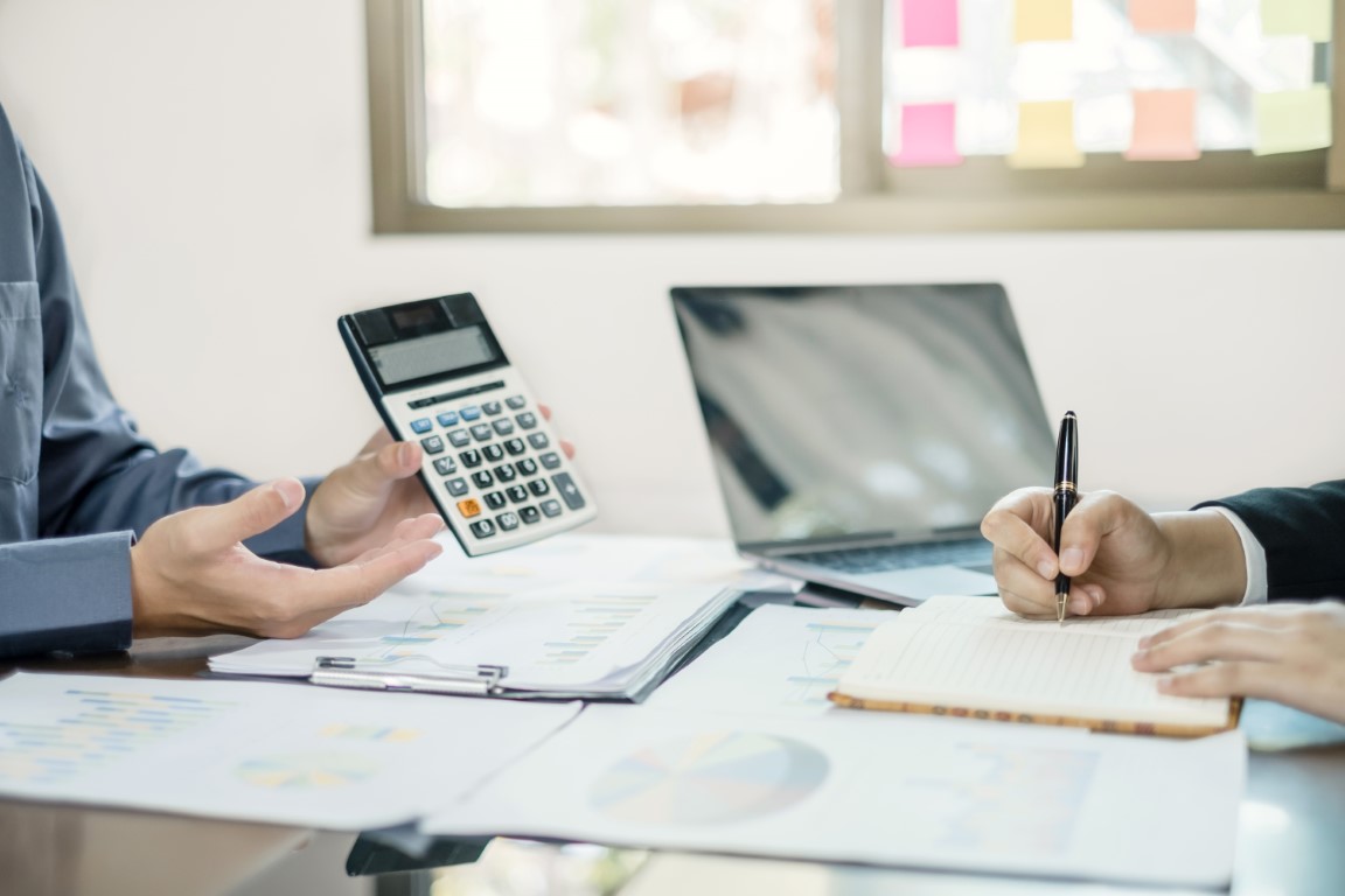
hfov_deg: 37.5
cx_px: 672
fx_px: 1980
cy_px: 448
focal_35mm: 53
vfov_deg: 25.5
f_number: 1.4
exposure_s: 1/200
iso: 200
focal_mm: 35
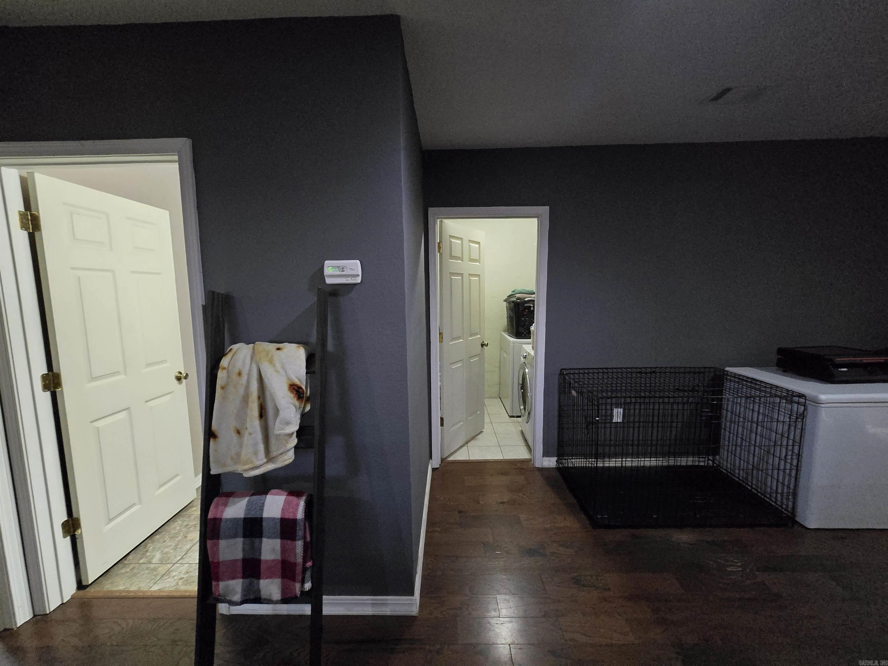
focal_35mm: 13
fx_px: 333
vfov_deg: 89.9
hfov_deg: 106.2
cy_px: 333
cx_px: 444
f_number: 2.2
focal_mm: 2.2
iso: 1600
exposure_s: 1/60
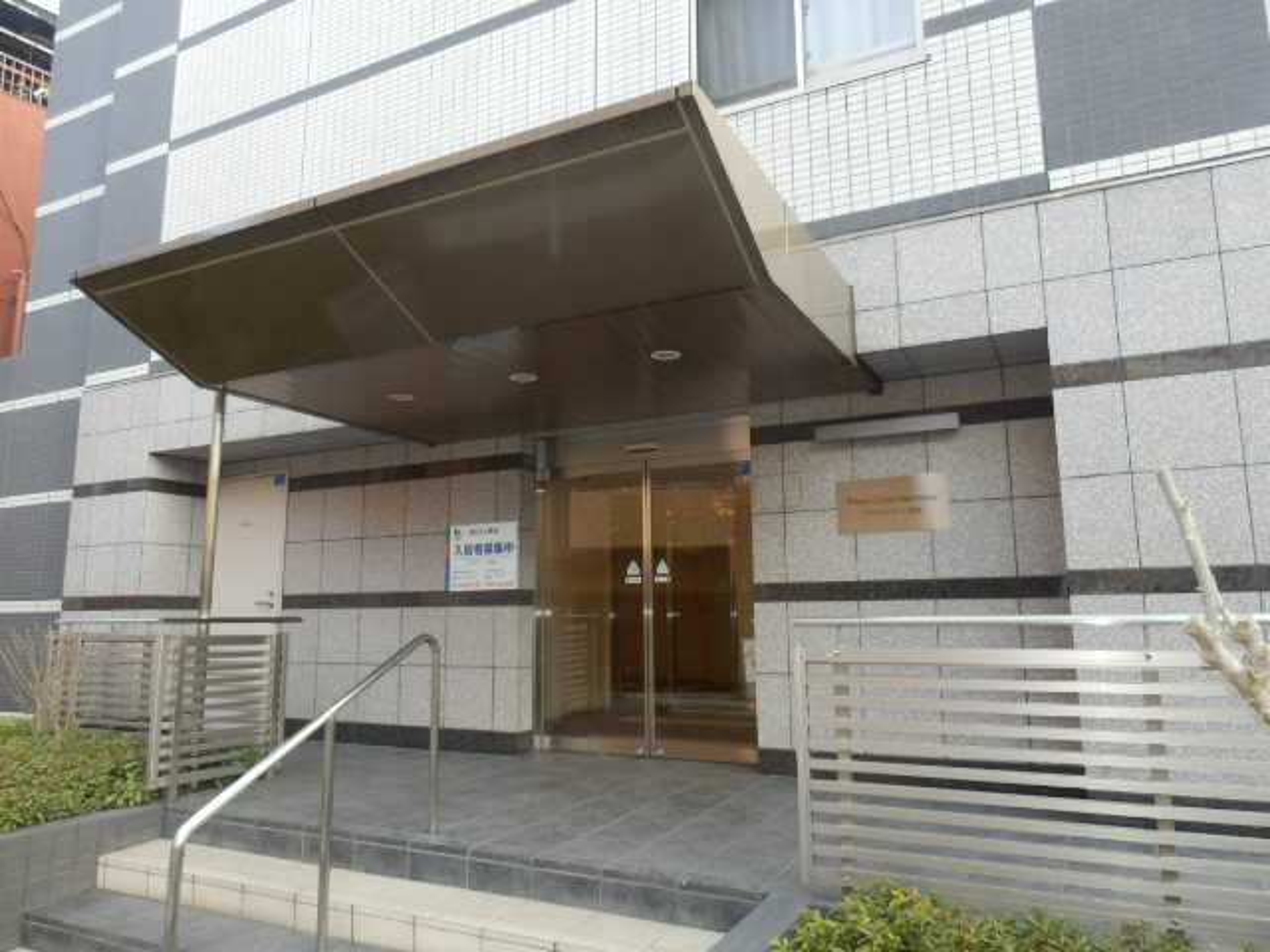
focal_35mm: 24
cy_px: 476
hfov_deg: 71.6
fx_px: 881
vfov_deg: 56.8
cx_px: 635
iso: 80
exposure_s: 1/40
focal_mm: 4.2
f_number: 3
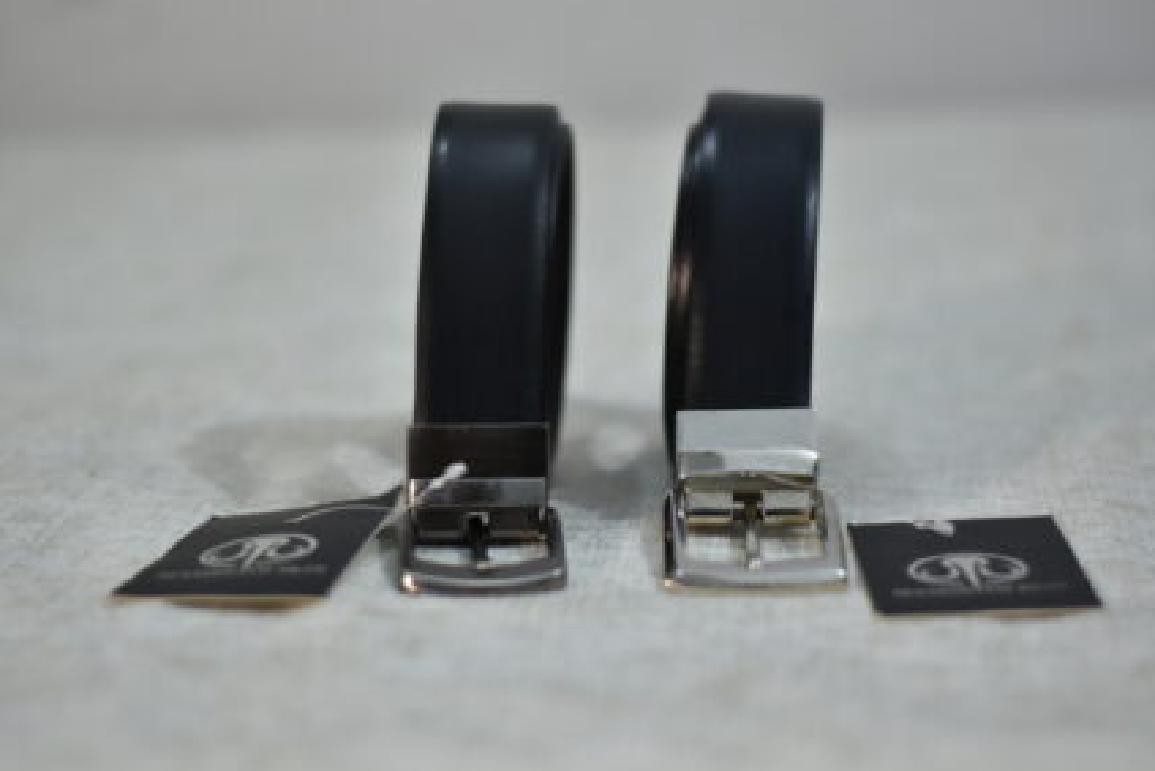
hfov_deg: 26.6
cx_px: 583
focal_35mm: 76
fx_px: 2439
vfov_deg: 18.0
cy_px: 388
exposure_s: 1/80
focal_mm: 50
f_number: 1.8
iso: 320
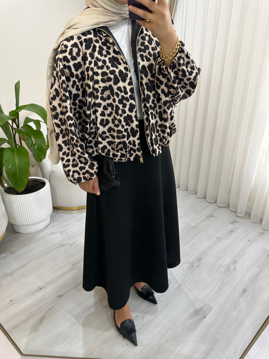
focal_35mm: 24
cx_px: 134
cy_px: 180
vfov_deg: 71.6
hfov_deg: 56.8
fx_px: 249
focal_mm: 6.86
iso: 250
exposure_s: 1/50
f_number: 1.78
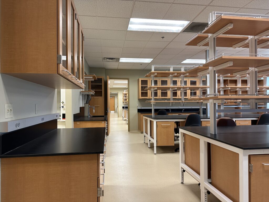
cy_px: 101
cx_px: 134
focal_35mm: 24
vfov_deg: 56.8
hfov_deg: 71.6
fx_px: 187
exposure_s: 1/60
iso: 250
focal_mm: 6.86
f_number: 1.78
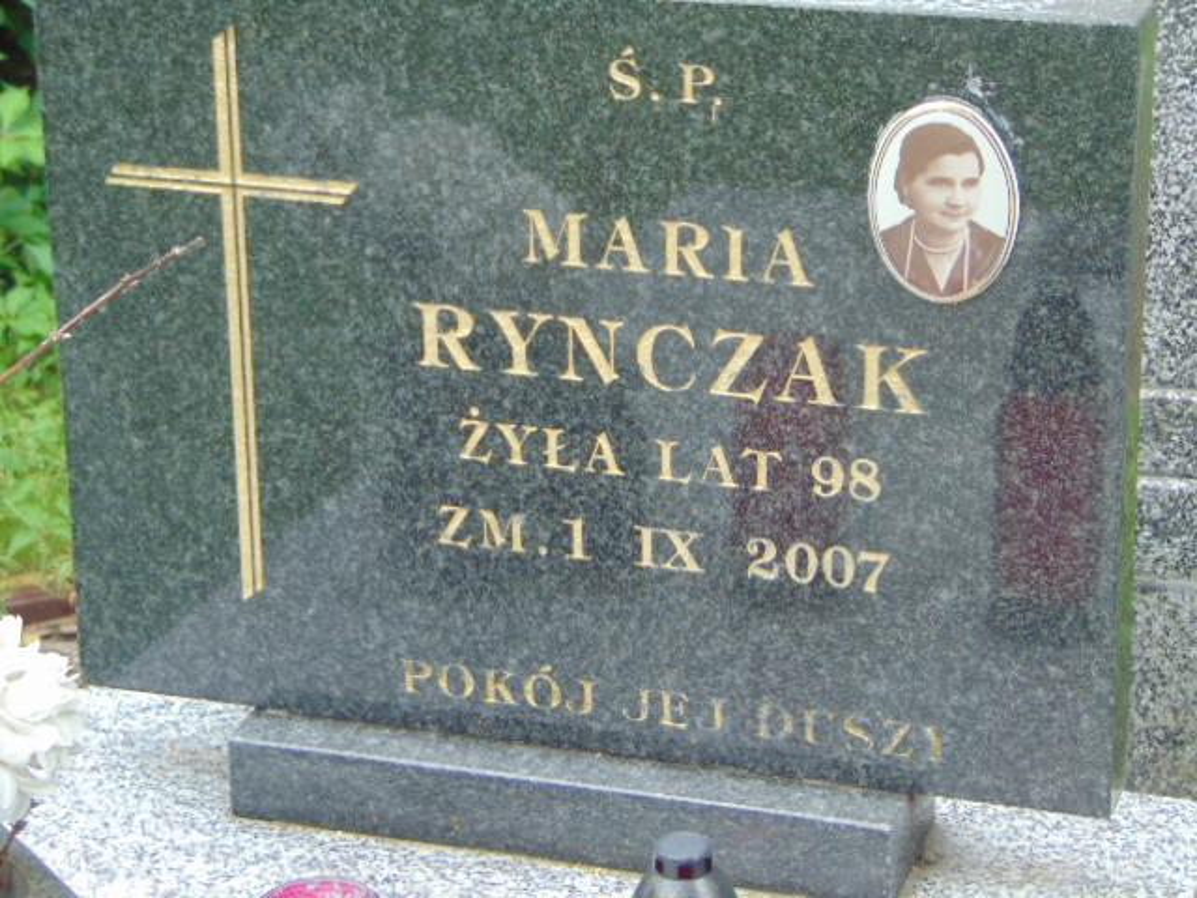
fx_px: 3735
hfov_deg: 18.2
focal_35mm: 108
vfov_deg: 13.7
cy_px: 449
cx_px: 598
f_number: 3.9
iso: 100
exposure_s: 1/100
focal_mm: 19.4
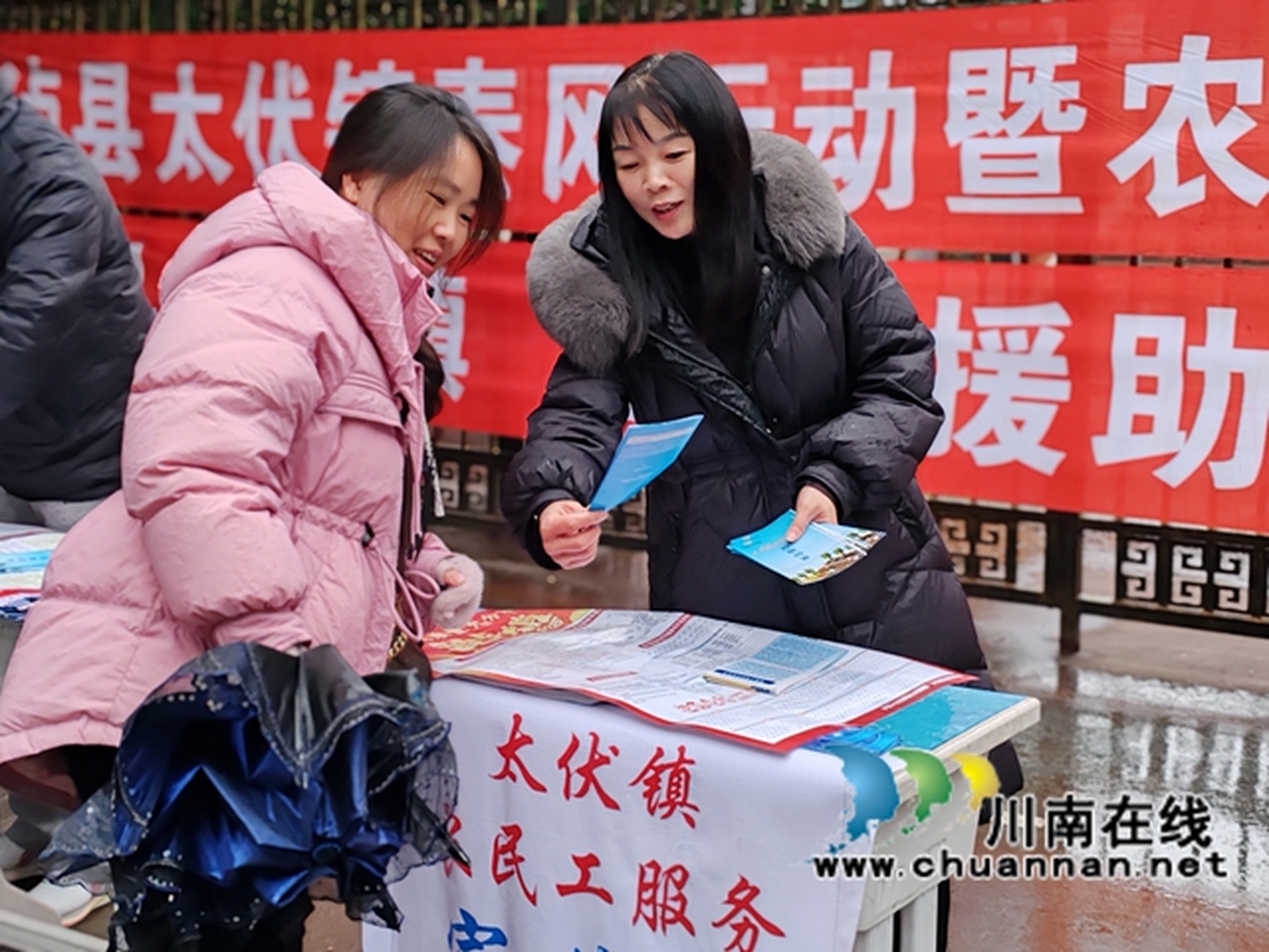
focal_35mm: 54
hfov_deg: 35.5
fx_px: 1980
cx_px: 634
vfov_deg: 27.0
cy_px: 476
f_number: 2.4
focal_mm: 6.12
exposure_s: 1/100
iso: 400
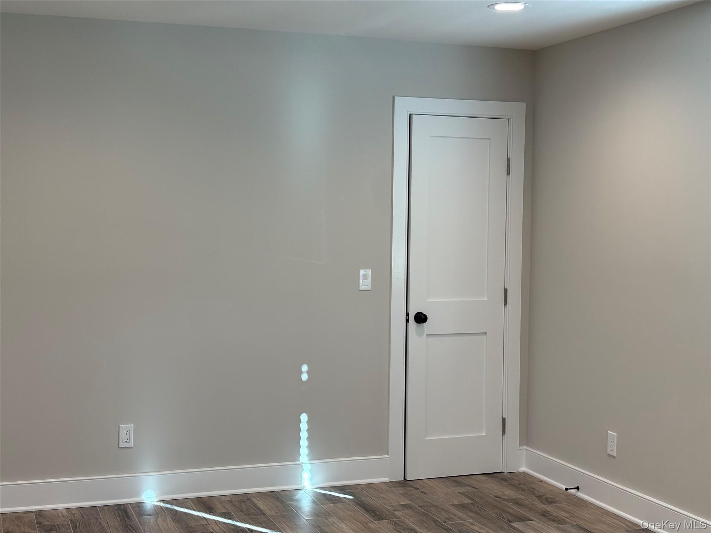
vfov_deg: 28.0
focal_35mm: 52
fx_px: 1068
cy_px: 266
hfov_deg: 36.8
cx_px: 356
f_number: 1.6
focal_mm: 5.96
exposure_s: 1/120
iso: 50
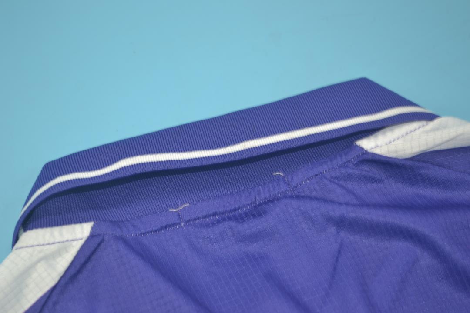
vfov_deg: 18.2
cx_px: 235
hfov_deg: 27.0
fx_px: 979
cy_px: 156
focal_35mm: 75
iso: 200
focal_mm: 50
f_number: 5.6
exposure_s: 1/60
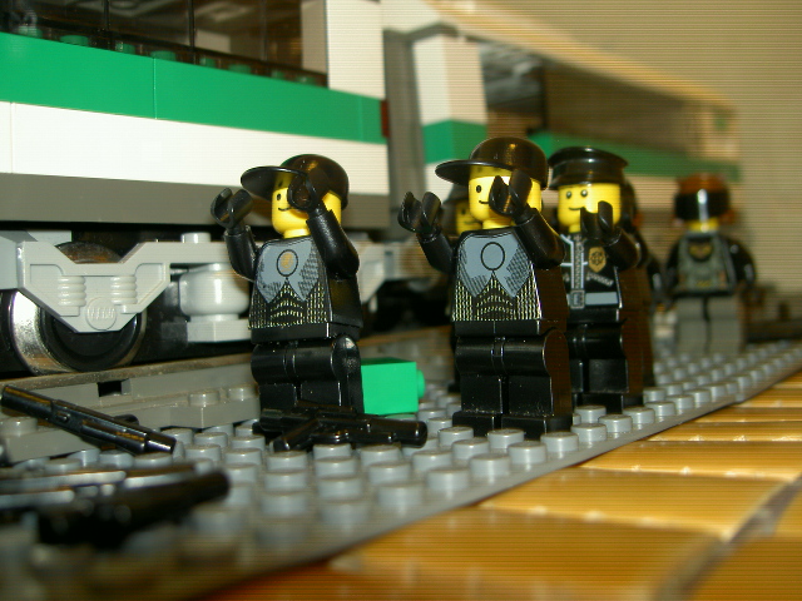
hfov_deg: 47.9
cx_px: 401
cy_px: 300
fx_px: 904
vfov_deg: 36.8
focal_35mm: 39
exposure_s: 1/60
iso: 50
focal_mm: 8
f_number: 2.8
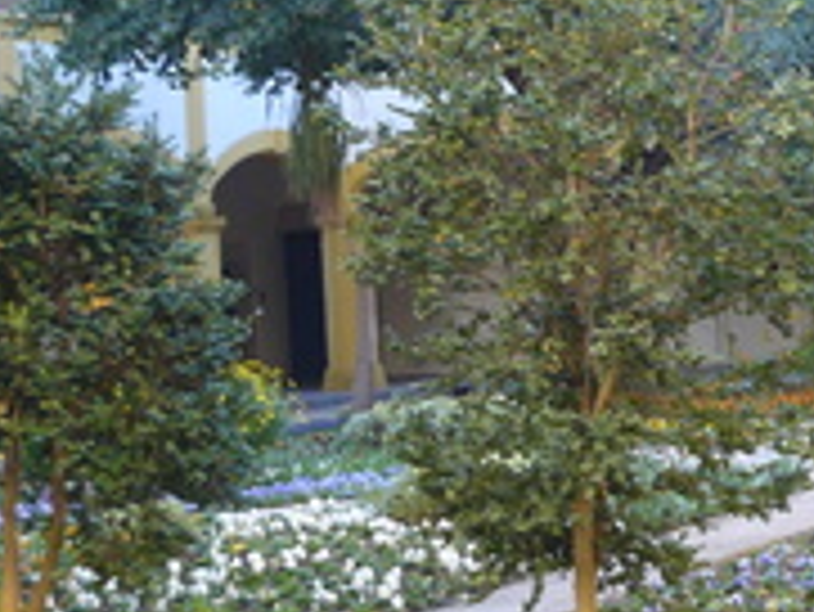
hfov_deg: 15.2
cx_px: 850
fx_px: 2988
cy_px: 315
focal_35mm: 127
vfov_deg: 11.7
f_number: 2.8
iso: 100
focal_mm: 6
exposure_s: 1/50
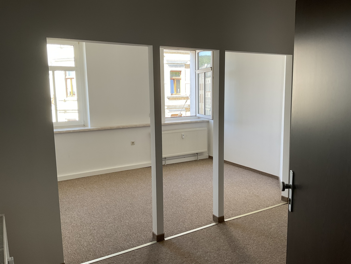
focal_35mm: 29
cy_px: 132
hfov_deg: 61.7
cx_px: 176
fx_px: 294
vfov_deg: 48.2
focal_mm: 3
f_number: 1.8
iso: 40
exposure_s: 1/122
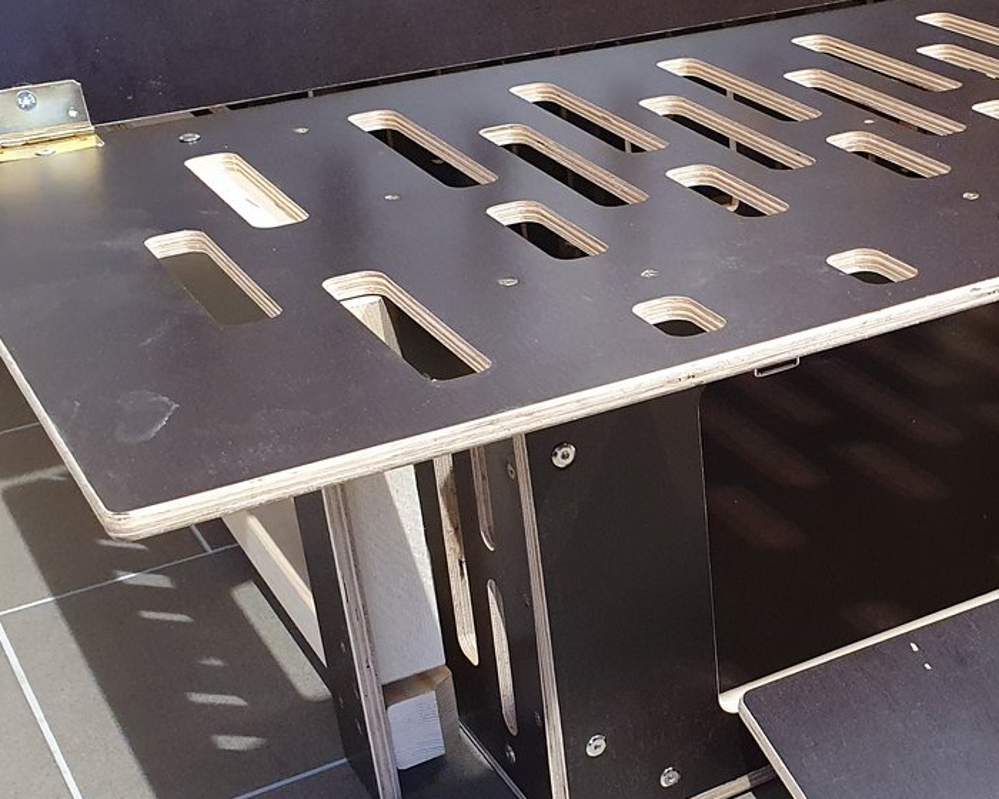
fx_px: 1715
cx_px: 881
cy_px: 474
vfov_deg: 26.2
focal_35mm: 58
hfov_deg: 31.1
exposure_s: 1/50
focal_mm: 4.32
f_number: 2.4
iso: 400
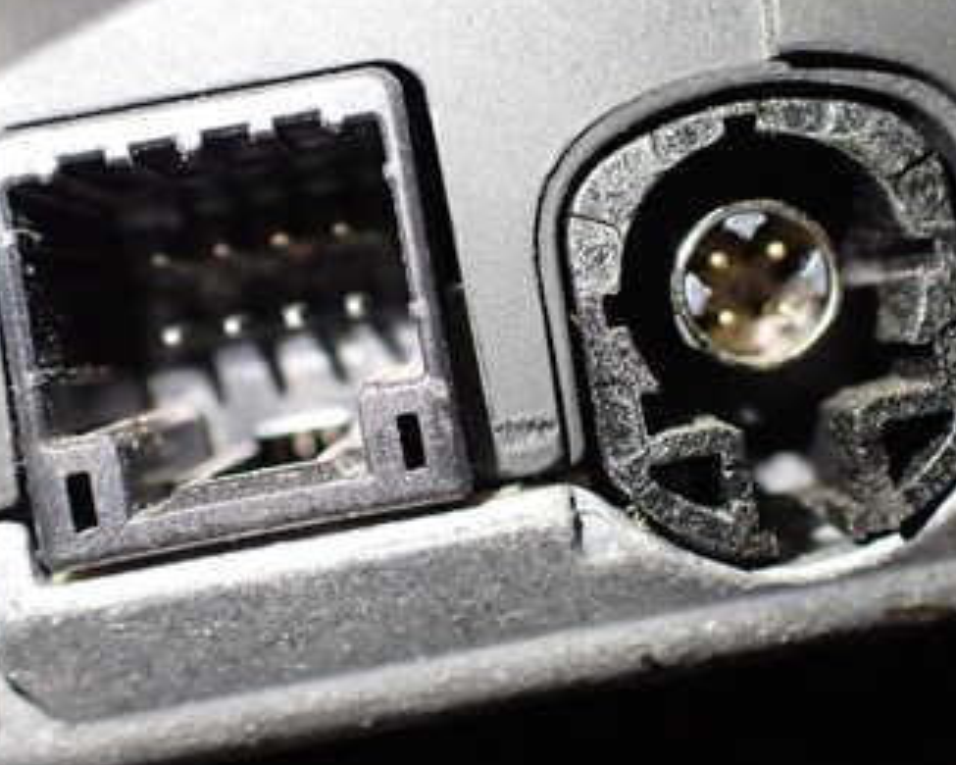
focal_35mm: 54
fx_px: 1528
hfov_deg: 34.7
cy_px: 294
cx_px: 512
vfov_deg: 28.0
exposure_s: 1/125
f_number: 2.3
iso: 800
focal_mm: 5.4
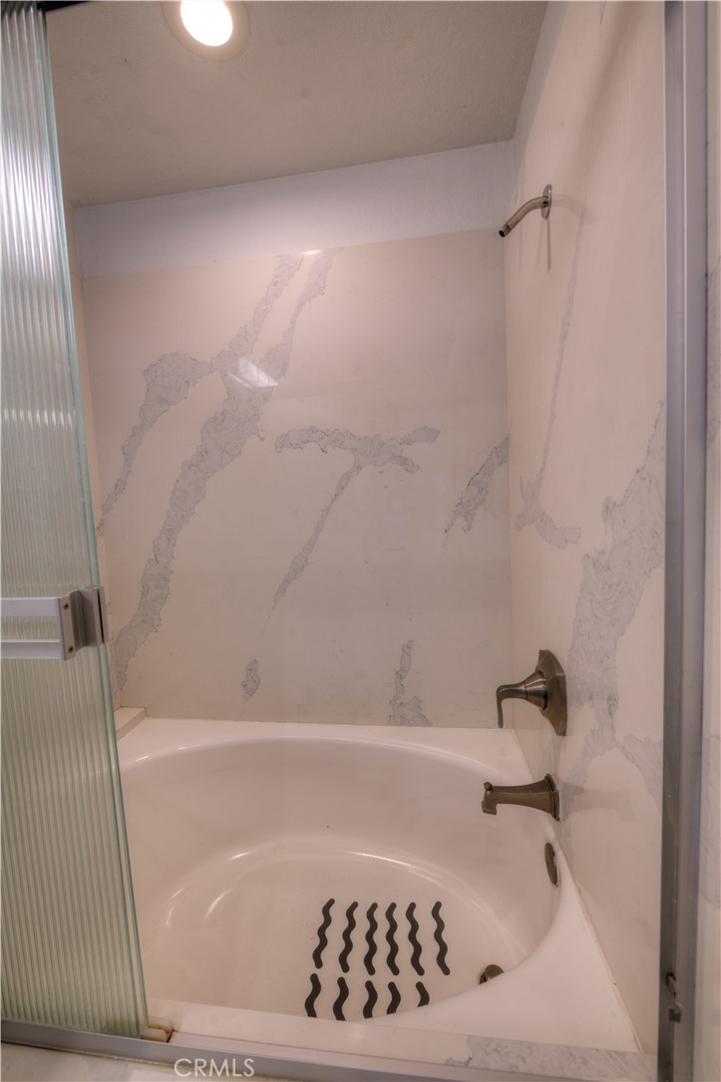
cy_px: 541
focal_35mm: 14
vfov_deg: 104.3
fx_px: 421
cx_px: 360
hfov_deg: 81.2
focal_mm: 14
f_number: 8
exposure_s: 1/4
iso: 64
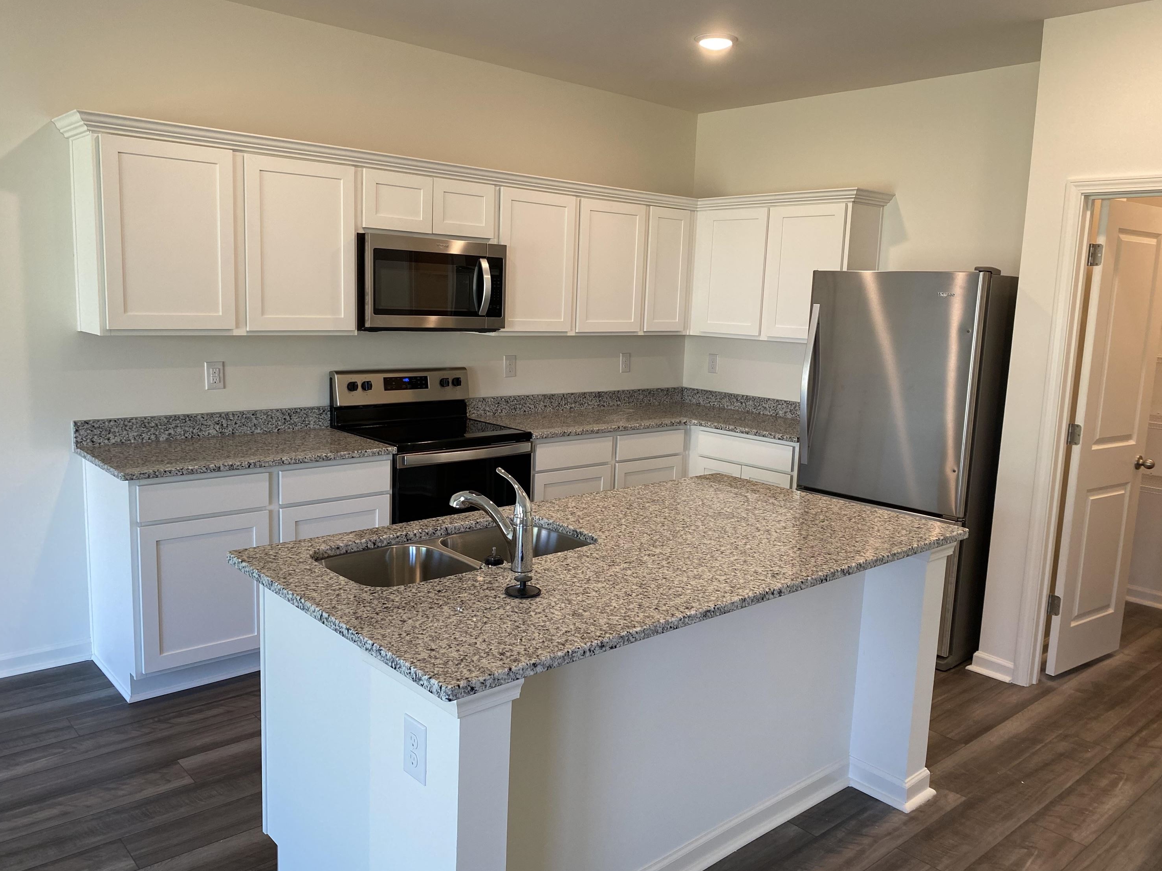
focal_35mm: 27
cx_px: 576
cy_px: 443
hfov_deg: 65.3
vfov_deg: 51.4
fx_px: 906
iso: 125
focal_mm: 4.25
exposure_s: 1/120
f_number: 1.8
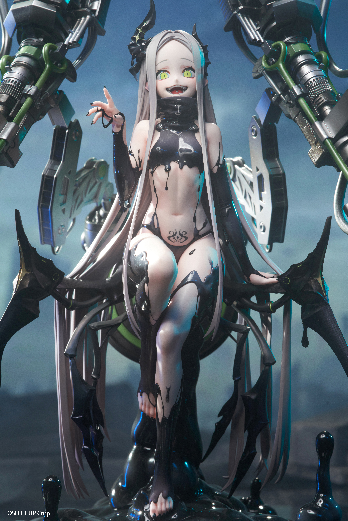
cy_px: 260
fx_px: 1595
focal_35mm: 110
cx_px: 174
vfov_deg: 18.6
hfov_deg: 12.5
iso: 640
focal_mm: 110
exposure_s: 1/15
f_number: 16
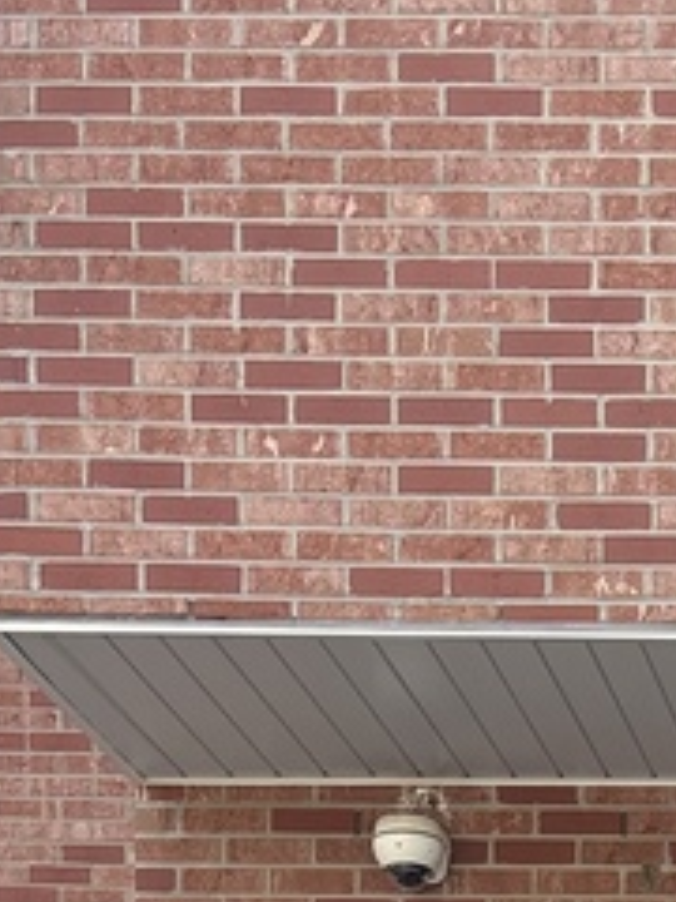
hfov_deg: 12.4
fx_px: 2890
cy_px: 1770
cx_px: 1145
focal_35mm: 111
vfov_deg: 14.8
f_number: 1.6
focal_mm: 5.96
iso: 50
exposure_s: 1/781
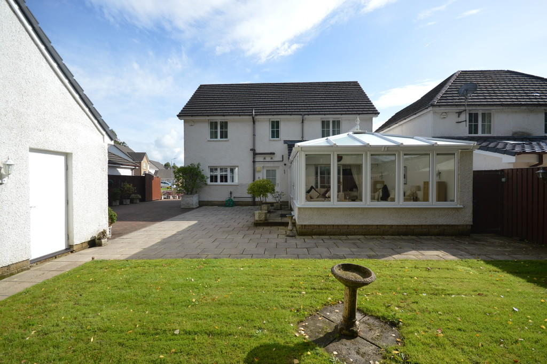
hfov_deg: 100.4
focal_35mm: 15
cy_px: 182
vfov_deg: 77.2
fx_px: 228
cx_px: 274
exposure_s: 1/250
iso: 100
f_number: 8
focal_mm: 10
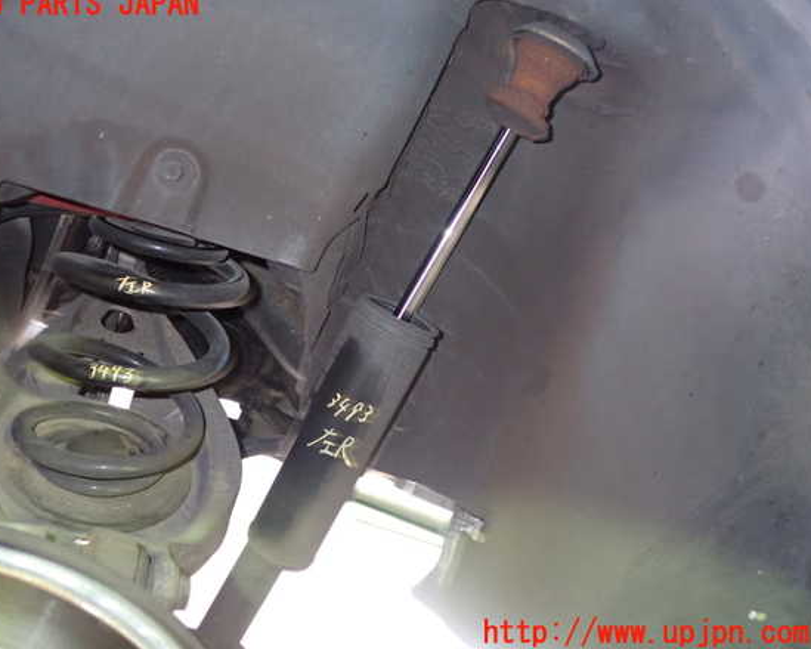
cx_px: 374
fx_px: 768
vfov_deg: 45.8
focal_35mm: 32
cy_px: 319
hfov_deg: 55.6
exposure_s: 1/2
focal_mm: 5.4
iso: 800
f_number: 6.3
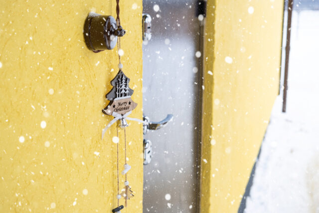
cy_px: 106
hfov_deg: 38.9
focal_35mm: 51
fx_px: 452
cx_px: 160
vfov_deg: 26.5
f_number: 4
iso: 160
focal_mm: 34.2
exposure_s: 1/60
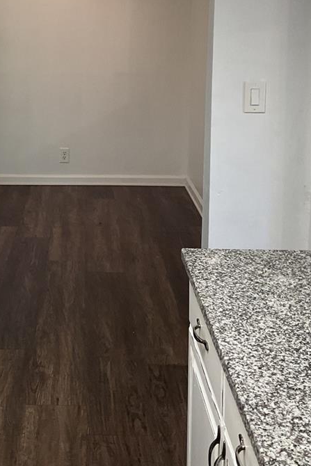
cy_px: 98
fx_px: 699
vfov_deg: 35.7
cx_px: 49
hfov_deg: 24.5
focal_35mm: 54
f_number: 1.8
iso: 64
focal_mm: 3
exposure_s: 1/60
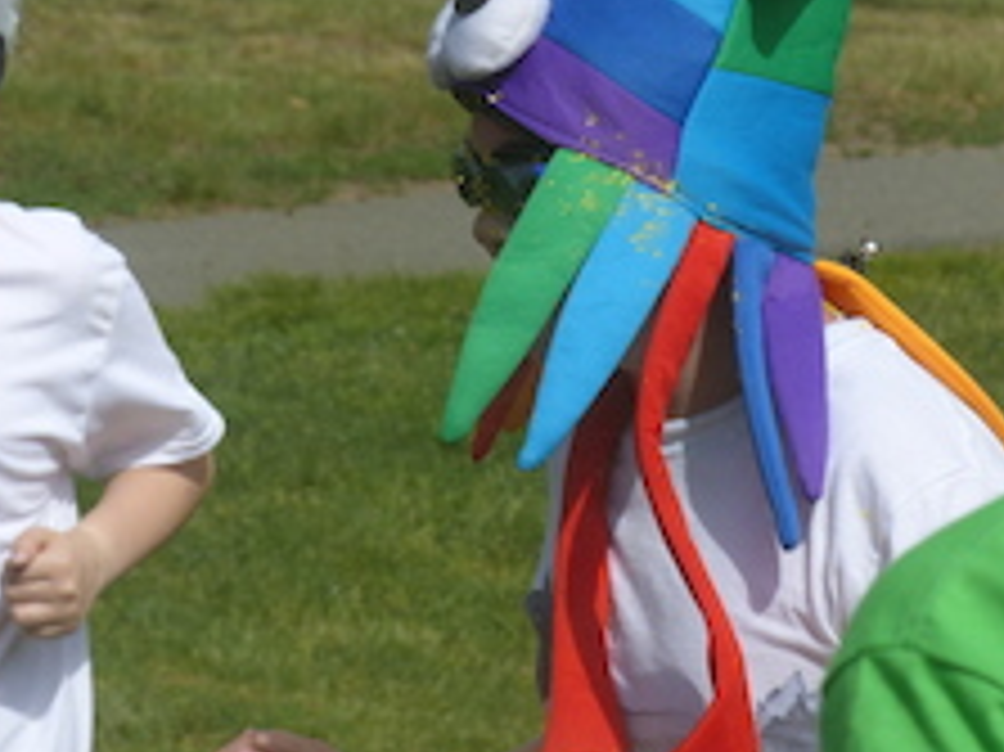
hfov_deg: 4.7
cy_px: 450
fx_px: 12349
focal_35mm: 426
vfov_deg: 3.5
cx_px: 700
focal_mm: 32
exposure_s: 1/500
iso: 100
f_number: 4
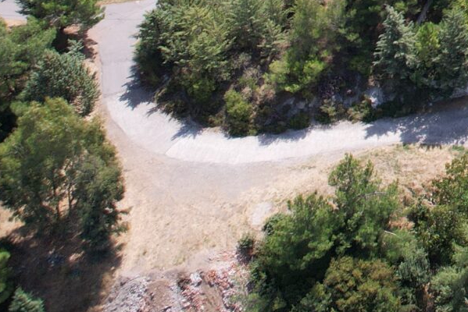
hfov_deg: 18.0
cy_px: -316
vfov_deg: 12.7
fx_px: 1223
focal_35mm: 94
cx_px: 802
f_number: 2.8
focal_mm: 8.38
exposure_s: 1/1250
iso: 200
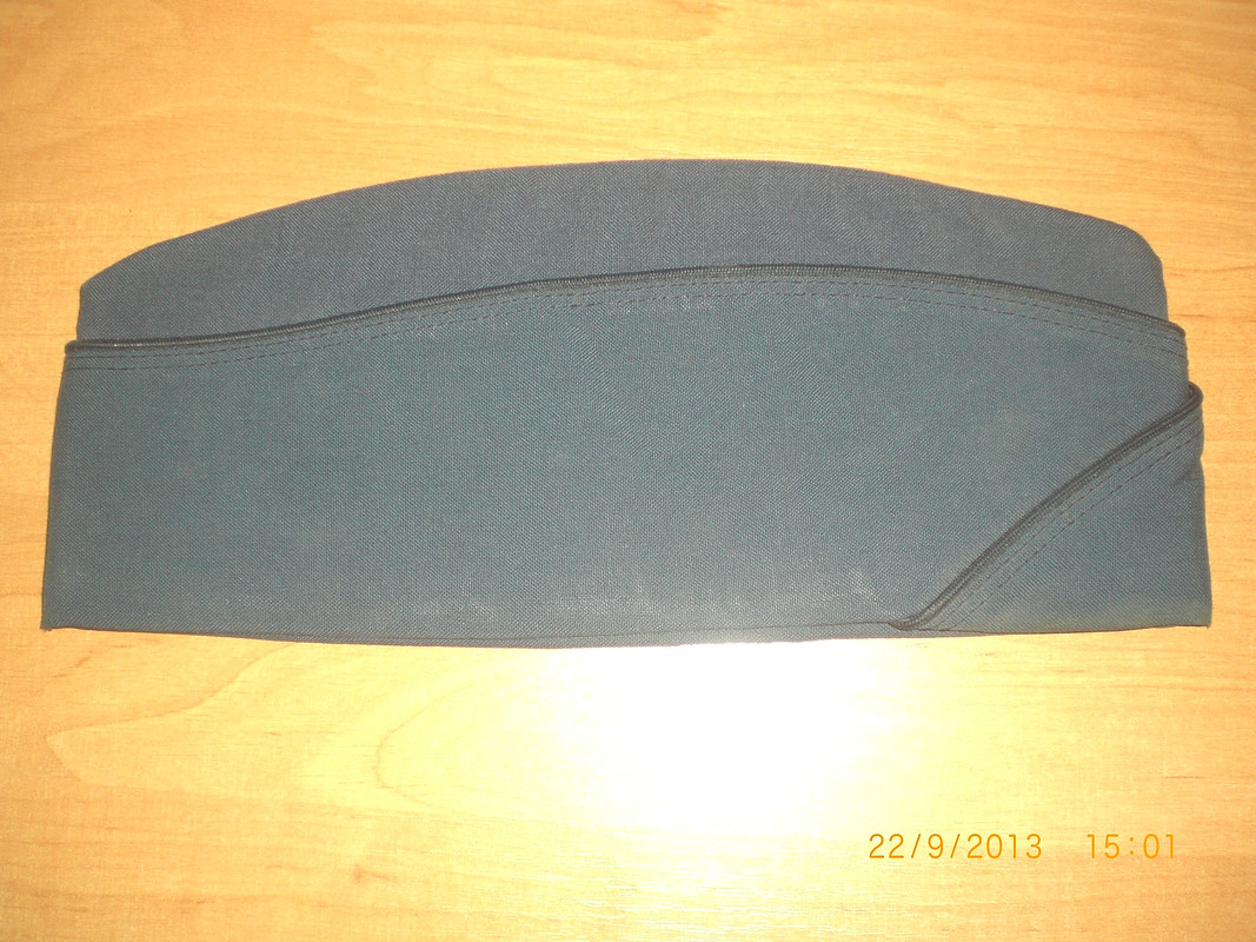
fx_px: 1379
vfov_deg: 37.7
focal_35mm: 38
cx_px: 628
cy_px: 471
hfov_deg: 49.0
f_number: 3.1
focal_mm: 6.3
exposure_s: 1/60
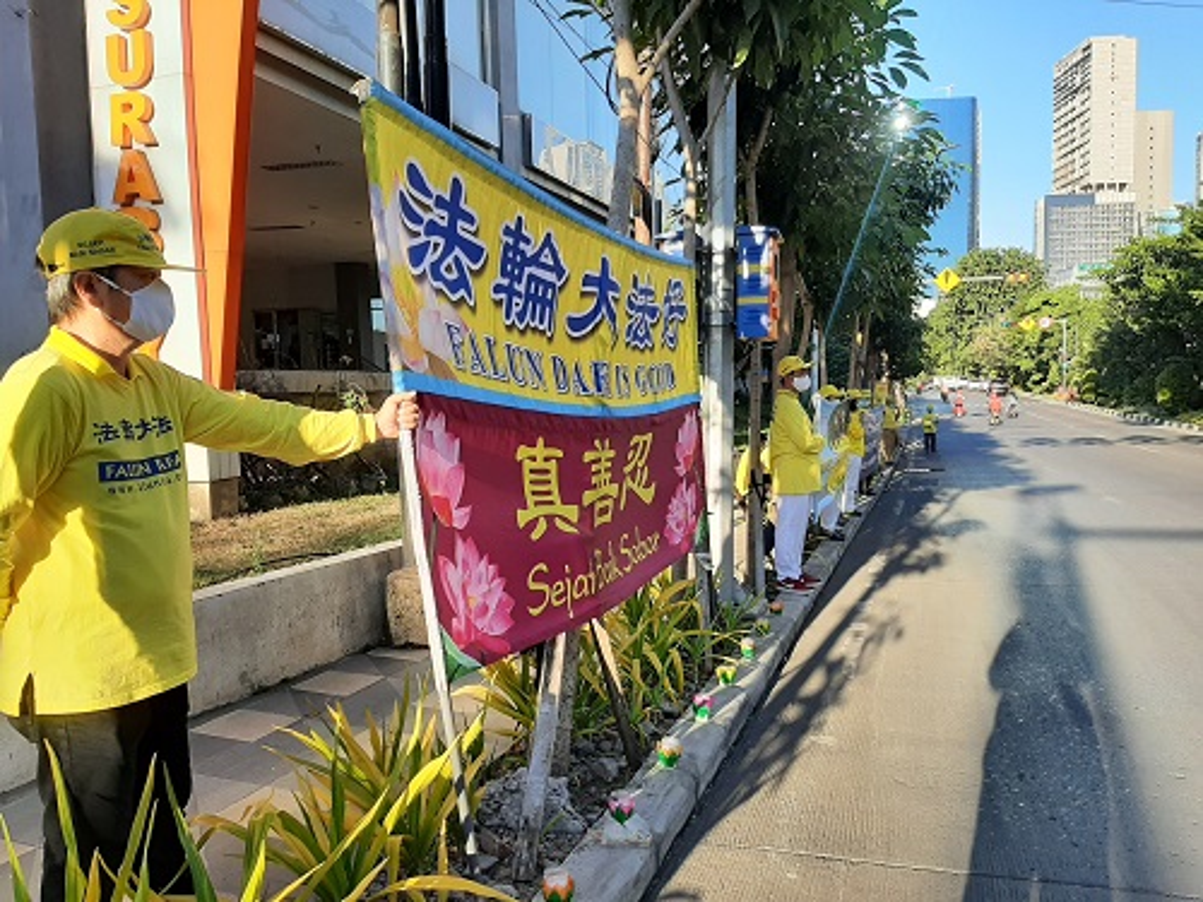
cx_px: 602
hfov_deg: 67.3
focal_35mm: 26
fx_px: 904
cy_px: 451
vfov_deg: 53.1
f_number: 1.7
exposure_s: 1/691
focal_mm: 3.93
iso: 40
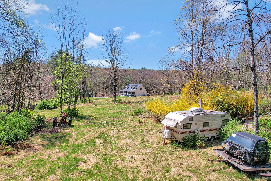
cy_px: 90
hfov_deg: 78.6
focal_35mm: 22
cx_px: 136
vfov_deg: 57.2
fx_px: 166
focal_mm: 8.38
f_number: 2.8
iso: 120
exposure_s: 1/1600
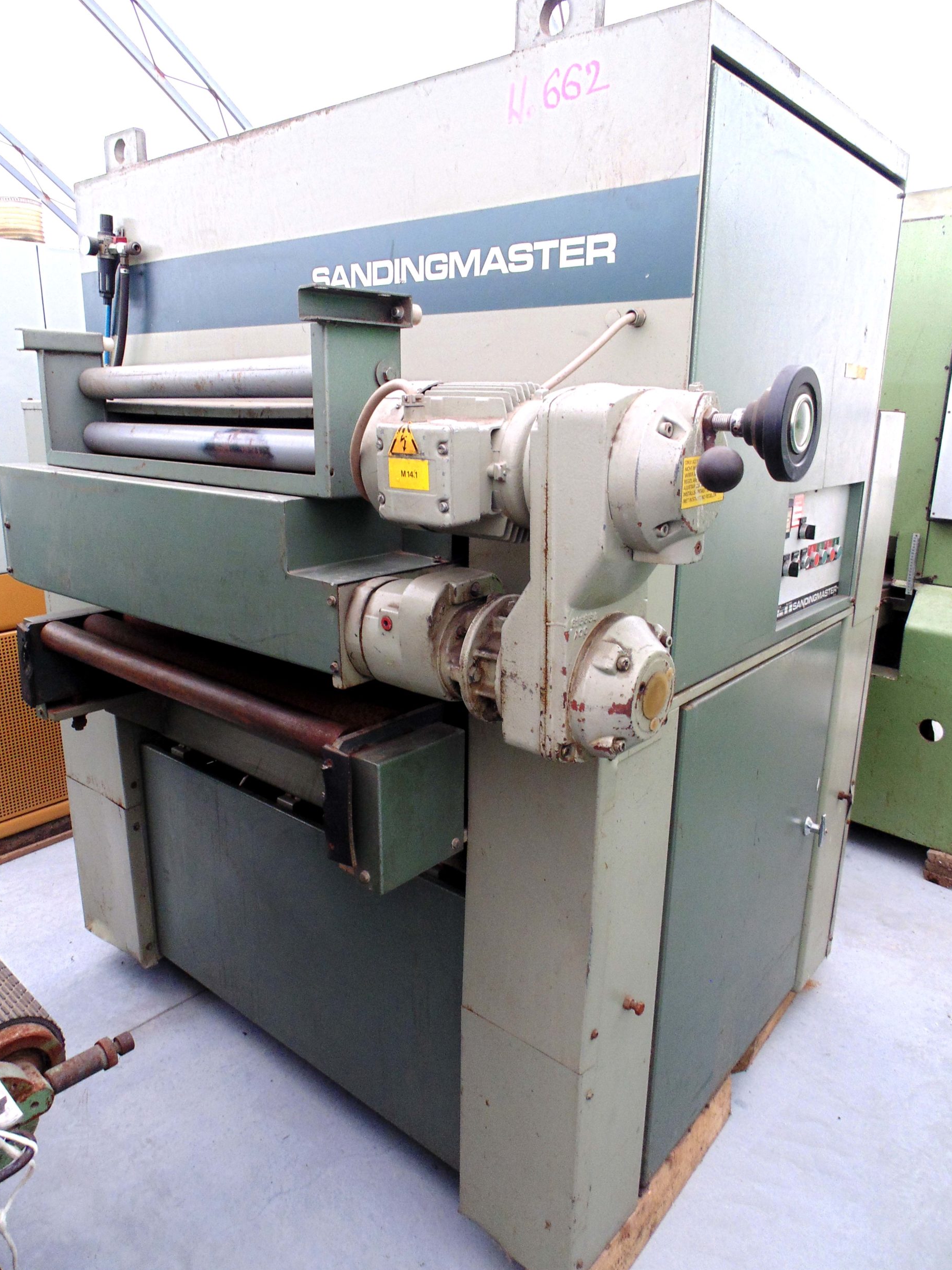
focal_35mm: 23
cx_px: 475
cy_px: 629
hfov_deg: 58.9
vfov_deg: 73.9
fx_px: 843
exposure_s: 1/30
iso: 100
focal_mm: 4
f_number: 3.1
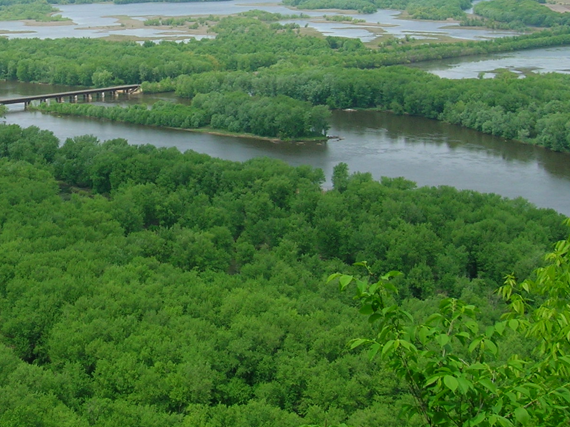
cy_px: 80
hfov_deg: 28.9
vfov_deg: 22.2
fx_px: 1070
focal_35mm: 65
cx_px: 78
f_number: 4.9
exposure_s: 1/315
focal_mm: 5.7
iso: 50
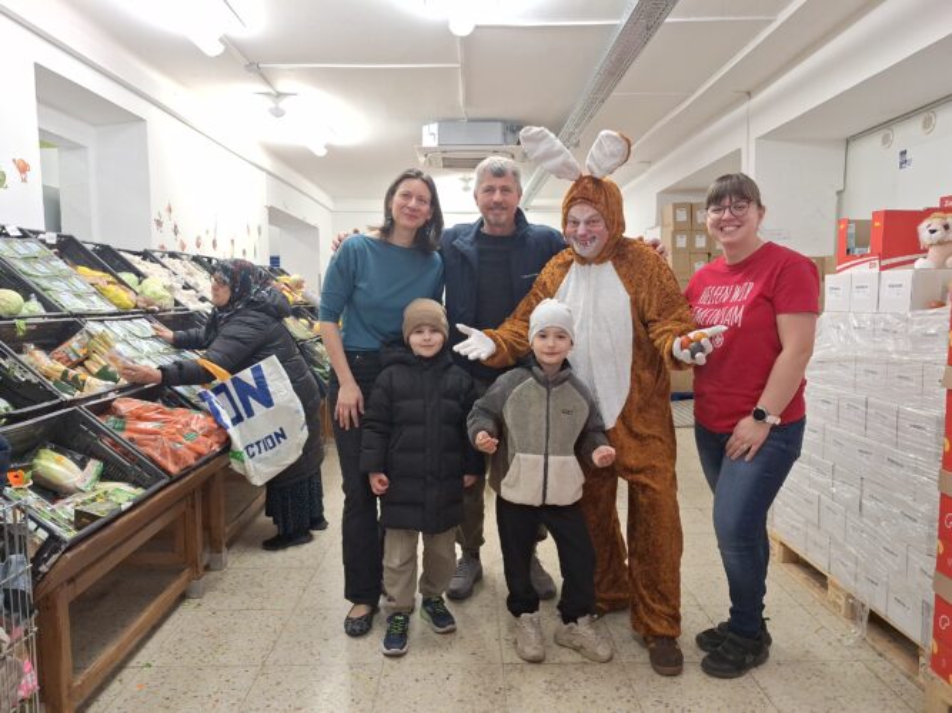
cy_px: 356
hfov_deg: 73.9
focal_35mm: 23
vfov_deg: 58.9
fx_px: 632
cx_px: 476
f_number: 1.8
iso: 125
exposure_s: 1/50
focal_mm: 5.54
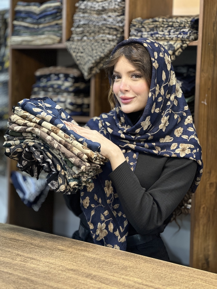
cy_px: 144
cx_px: 108
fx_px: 643
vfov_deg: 25.3
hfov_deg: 19.1
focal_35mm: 77
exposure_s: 1/50
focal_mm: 9
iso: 125
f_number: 2.8
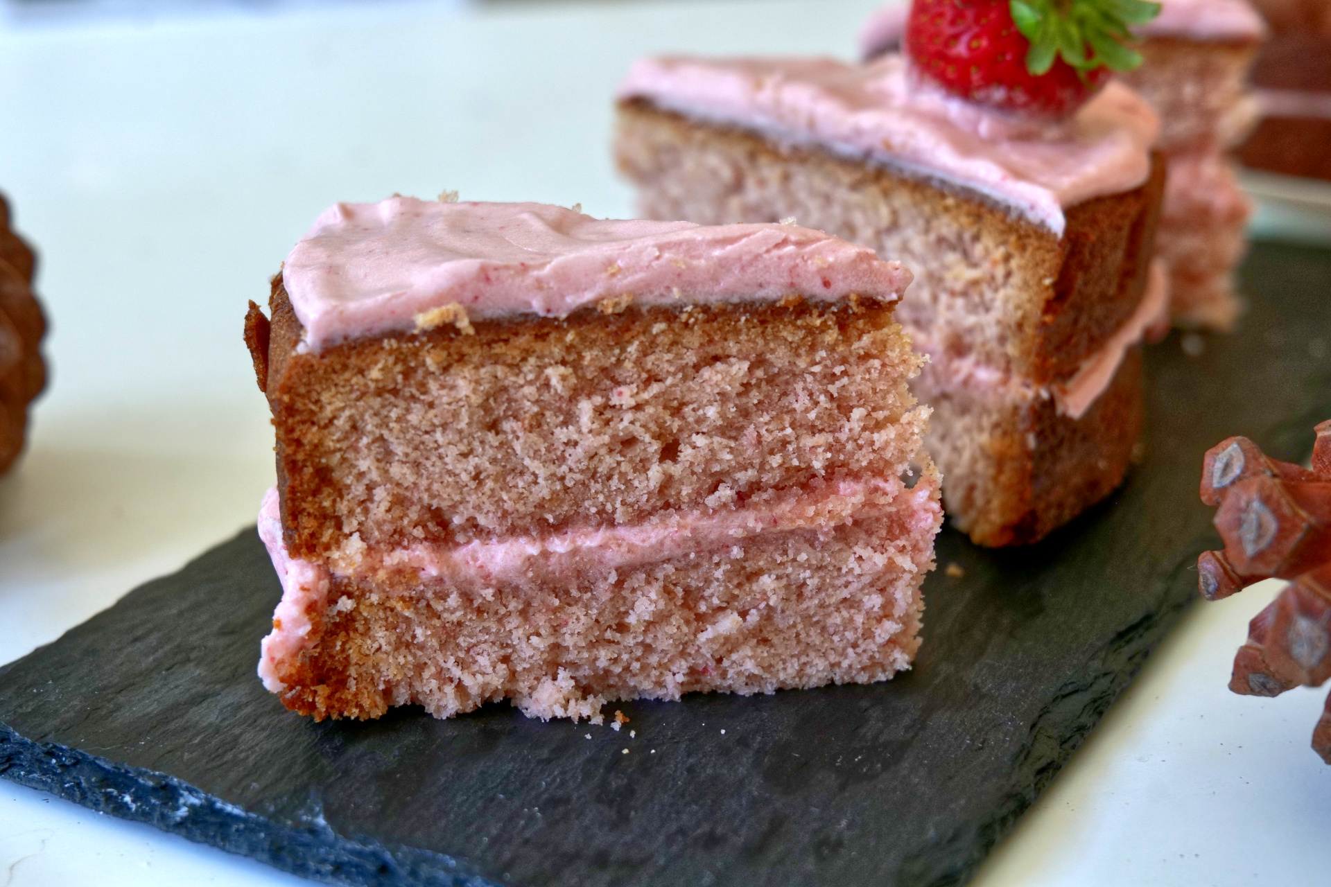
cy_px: 444
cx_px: 666
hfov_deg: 33.4
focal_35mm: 60
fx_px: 2218
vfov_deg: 22.6
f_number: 7.1
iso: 1600
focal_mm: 60
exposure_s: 1/80
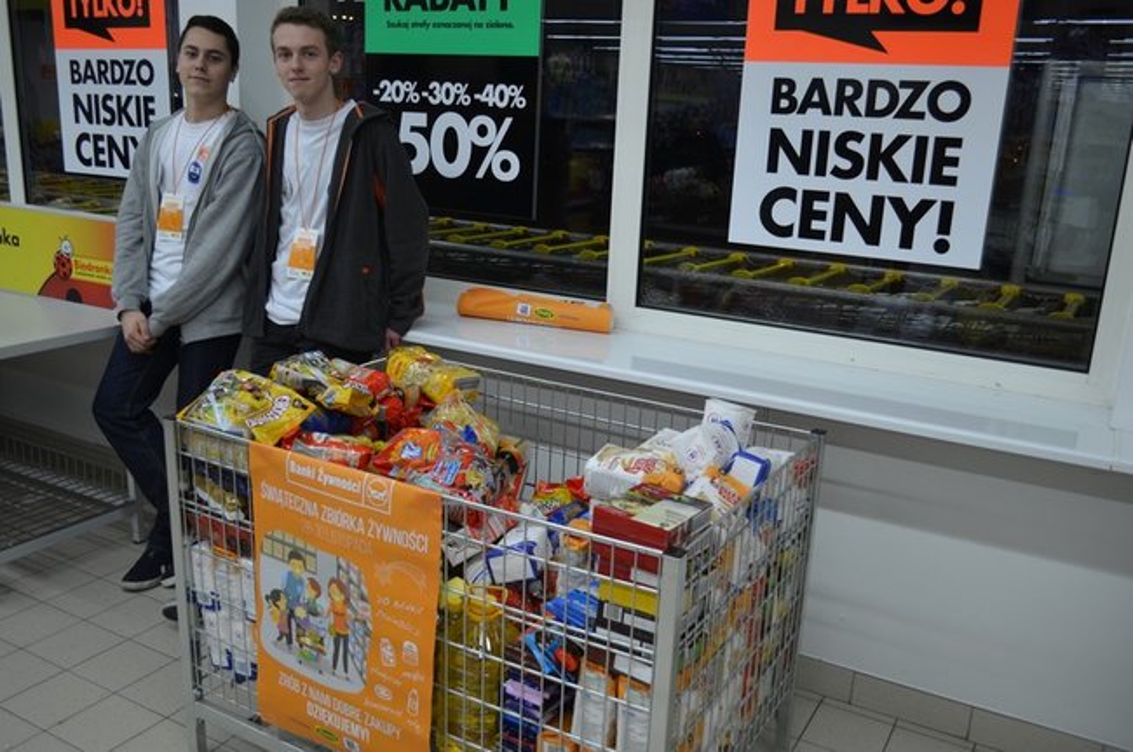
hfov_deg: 57.3
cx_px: 566
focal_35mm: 33
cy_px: 376
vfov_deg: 39.8
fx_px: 1037
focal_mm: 22
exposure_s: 1/80
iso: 400
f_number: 4.5
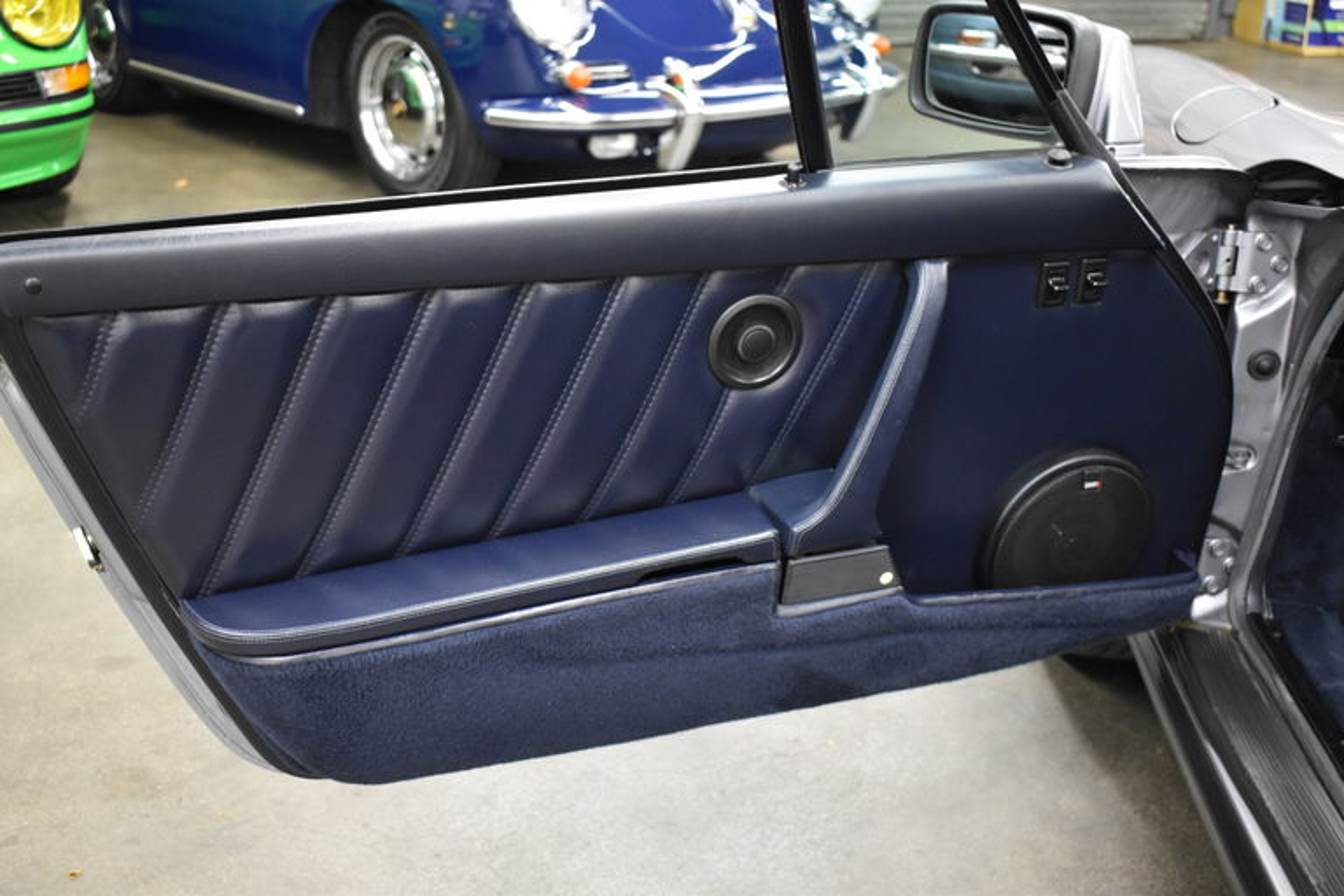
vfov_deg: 33.0
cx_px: 672
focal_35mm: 40
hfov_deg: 47.9
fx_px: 1512
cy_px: 448
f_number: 4
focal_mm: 27
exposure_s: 1/40
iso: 2200
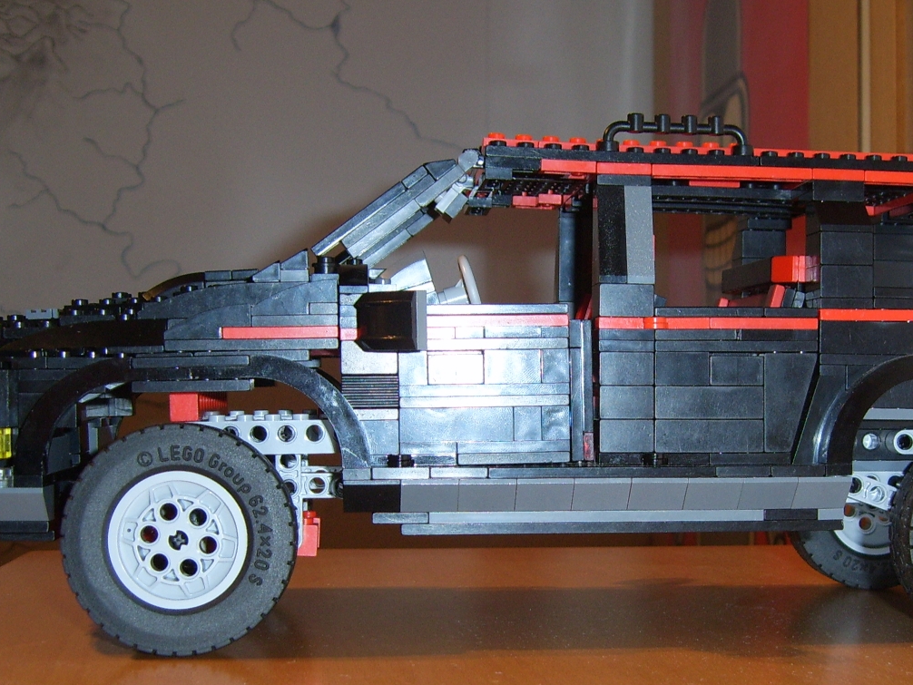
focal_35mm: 58
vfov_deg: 25.2
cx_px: 567
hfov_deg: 33.1
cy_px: 430
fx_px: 1530
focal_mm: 7.8
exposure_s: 1/30
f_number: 2.8
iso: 100
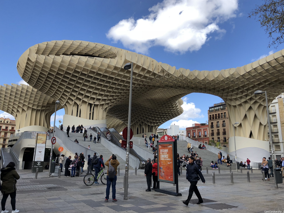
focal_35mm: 29
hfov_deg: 61.7
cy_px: 104
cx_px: 140
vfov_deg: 48.2
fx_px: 238
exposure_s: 1/1130
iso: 20
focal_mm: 3.99
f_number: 1.8
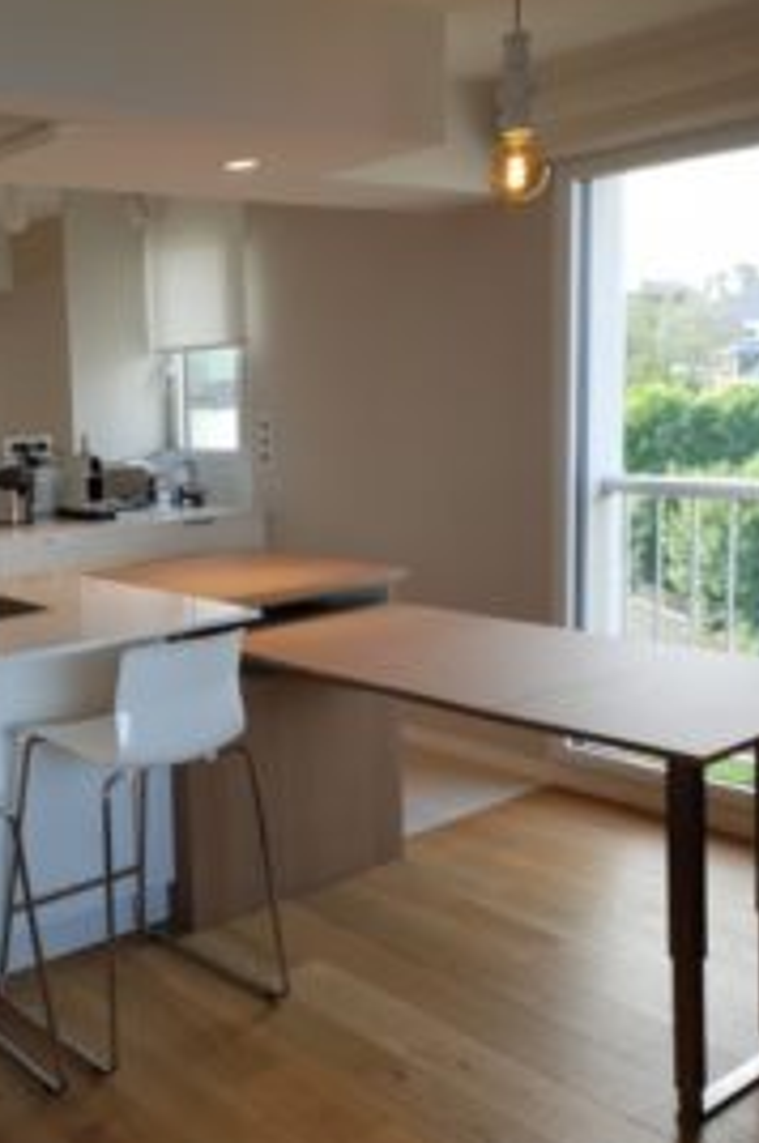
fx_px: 1173
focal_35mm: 37
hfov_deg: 34.7
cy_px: 565
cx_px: 145
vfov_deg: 51.9
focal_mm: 4.3
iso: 64
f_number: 2.4
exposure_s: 1/100
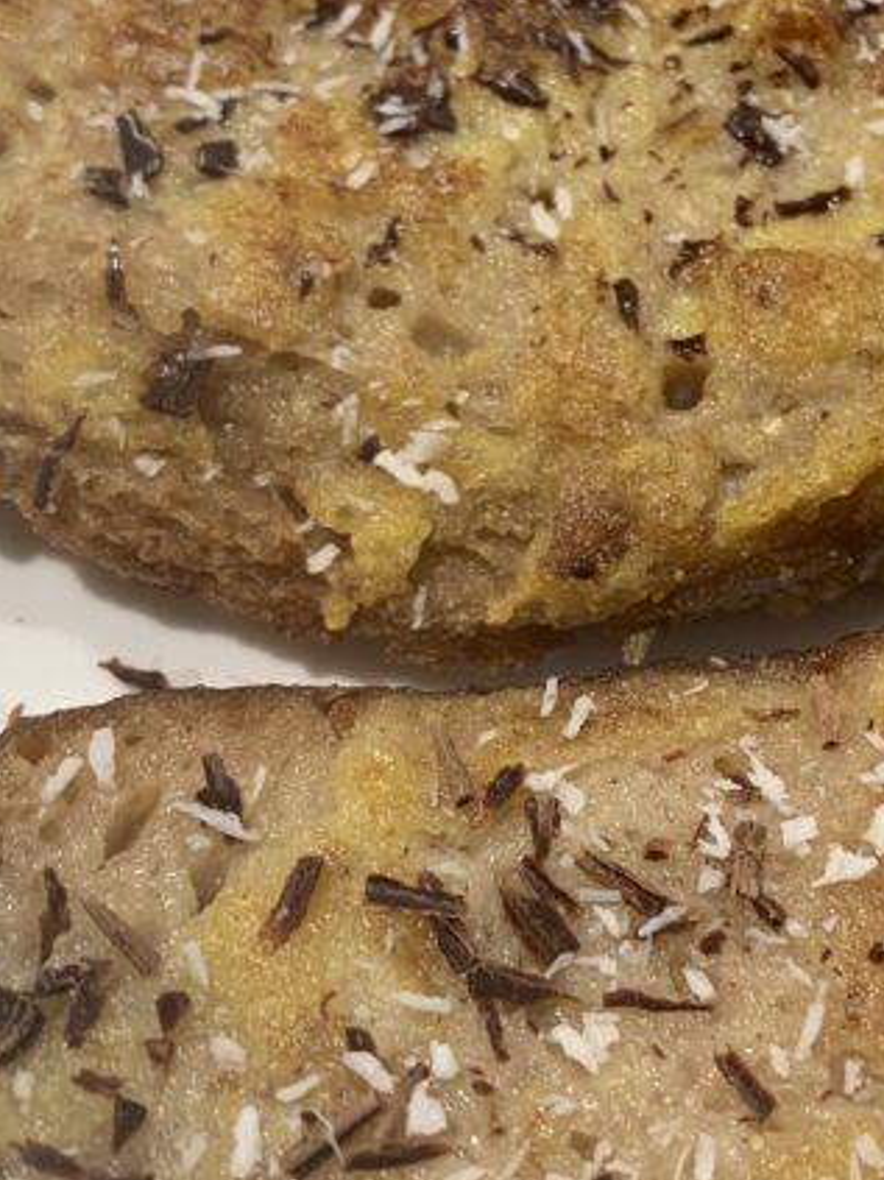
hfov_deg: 22.9
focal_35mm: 63
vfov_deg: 30.6
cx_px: 711
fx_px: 2146
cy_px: 466
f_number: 1.8
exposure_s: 1/50
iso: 64
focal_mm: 4.25
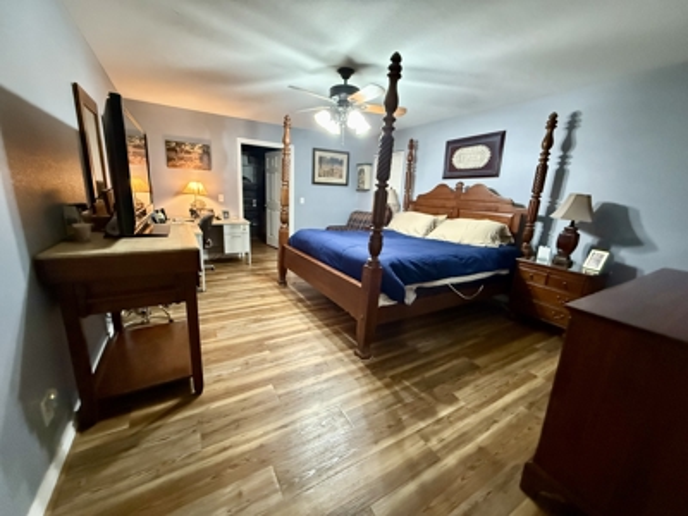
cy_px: 258
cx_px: 344
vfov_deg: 85.7
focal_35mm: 14
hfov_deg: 102.1
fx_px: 278
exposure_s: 1/60
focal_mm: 2.22
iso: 1250
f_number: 2.2
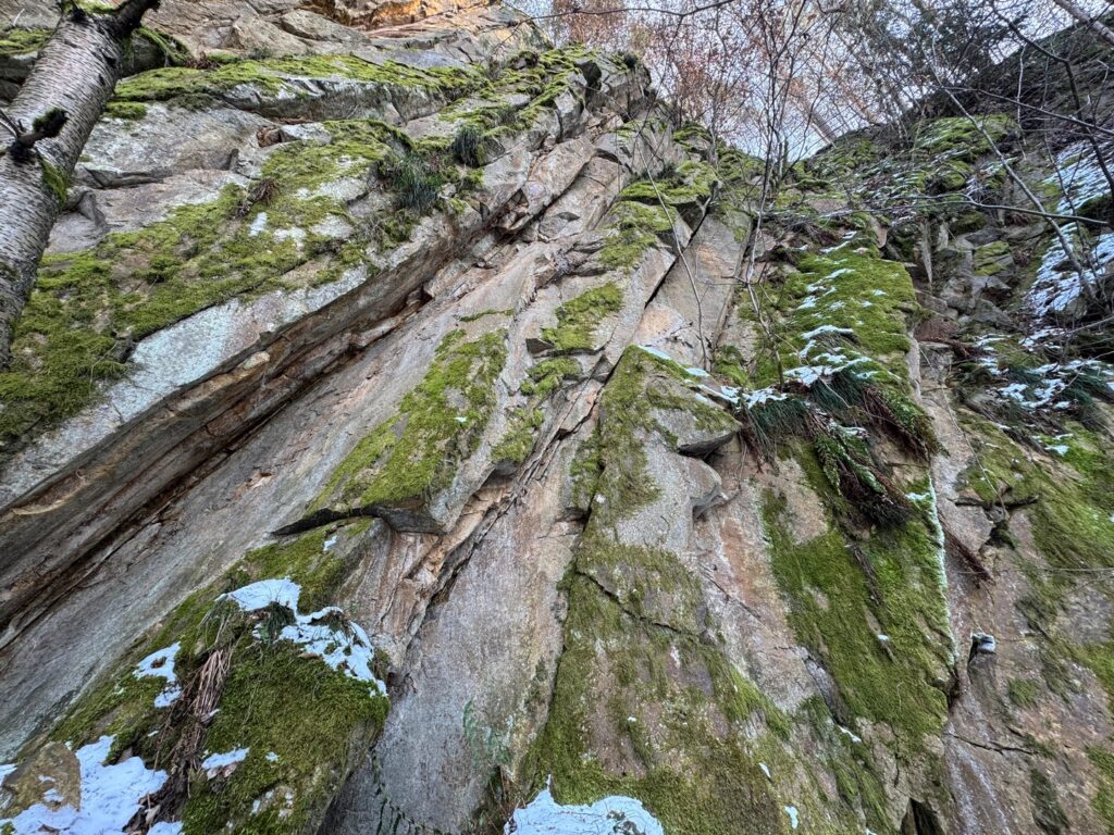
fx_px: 451
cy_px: 418
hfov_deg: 102.1
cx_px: 557
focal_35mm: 14
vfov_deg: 85.7
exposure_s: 1/99
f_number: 2.2
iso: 100
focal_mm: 2.22
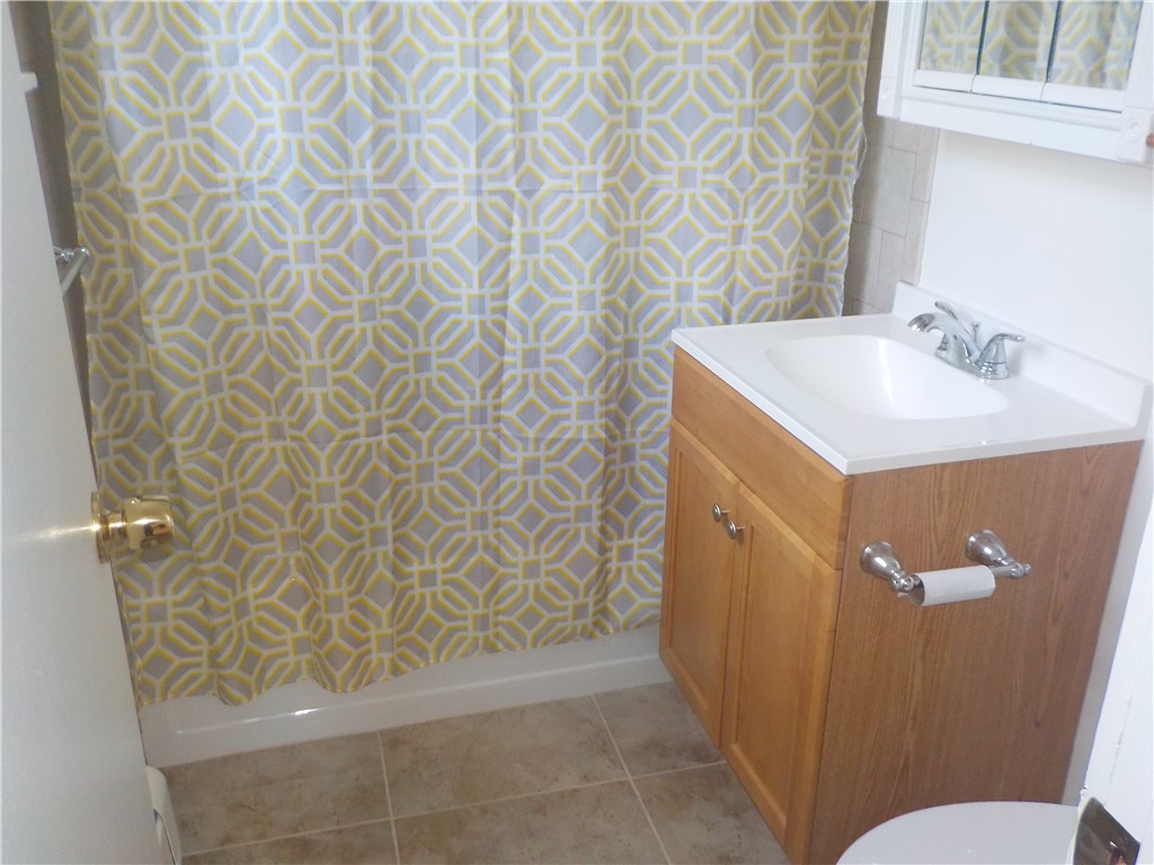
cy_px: 432
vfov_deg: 46.8
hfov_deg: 60.0
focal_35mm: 30
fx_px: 1000
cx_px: 577
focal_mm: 4.1
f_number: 3.3
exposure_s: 1/30
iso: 220
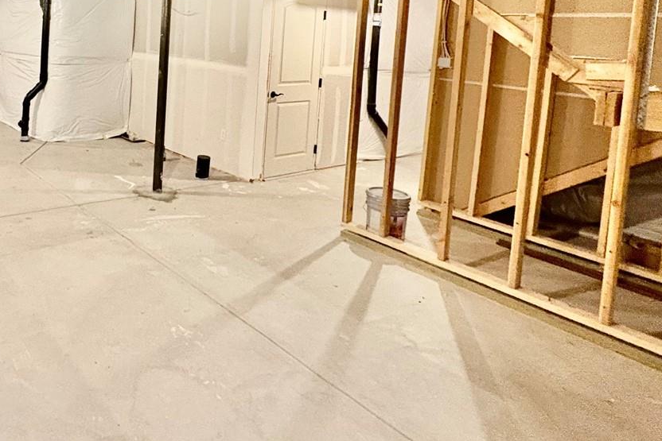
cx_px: 127
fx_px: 515
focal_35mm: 28
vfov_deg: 43.2
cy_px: 61
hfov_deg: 60.0
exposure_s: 1/60
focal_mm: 2.22
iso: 800
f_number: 2.2
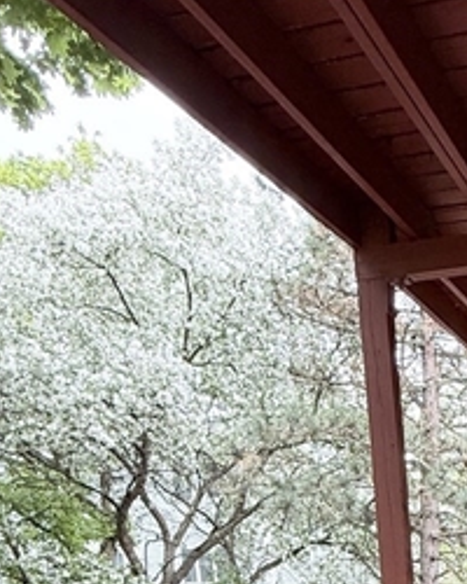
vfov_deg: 36.4
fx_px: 726
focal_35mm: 42
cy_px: 656
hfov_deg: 30.2
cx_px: 565
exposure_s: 1/99
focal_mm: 2.22
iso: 125
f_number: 2.2
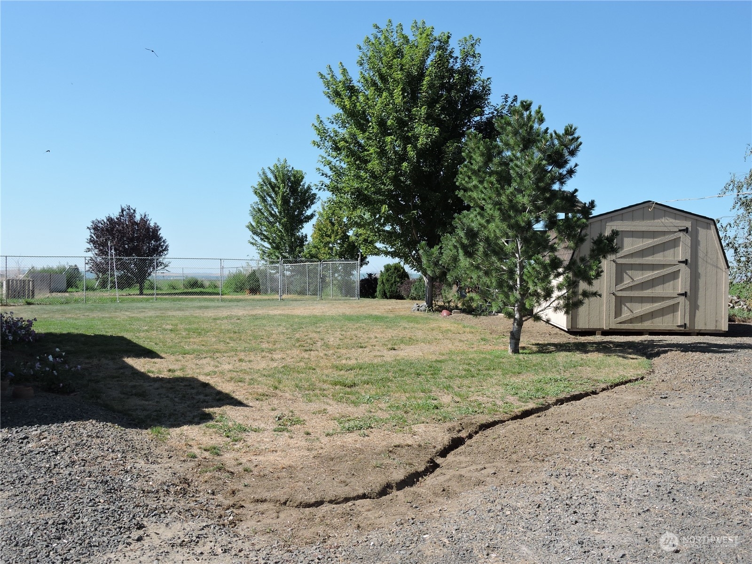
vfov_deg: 40.7
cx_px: 376
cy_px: 282
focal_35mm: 35
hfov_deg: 52.6
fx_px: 760
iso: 100
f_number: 3.8
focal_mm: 6.3
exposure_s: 1/800
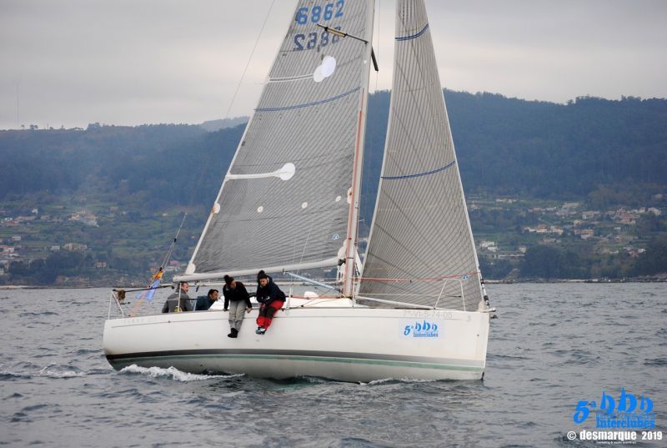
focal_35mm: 112
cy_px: 224
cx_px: 334
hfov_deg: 18.1
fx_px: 2089
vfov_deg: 12.2
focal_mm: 75
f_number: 5.6
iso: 200
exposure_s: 1/500
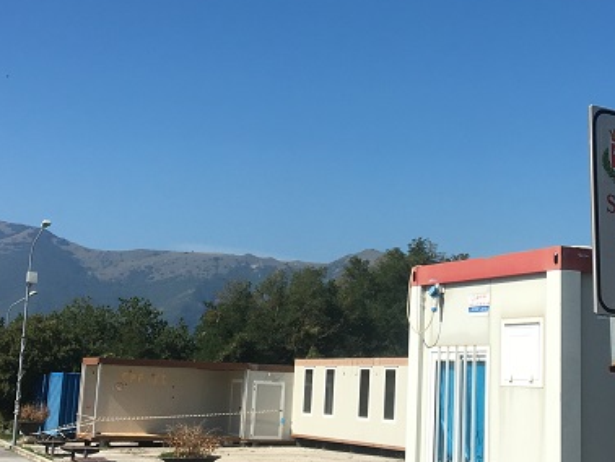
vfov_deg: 21.2
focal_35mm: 69
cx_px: 382
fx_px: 1227
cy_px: 134
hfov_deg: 28.1
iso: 25
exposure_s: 1/2079
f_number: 2.2
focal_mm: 4.15
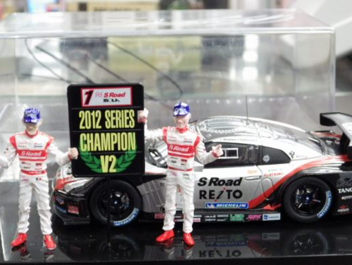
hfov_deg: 26.3
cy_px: 156
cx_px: 174
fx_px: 753
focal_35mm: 74
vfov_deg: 19.9
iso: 800
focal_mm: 10.7
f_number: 4
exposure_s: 1/25
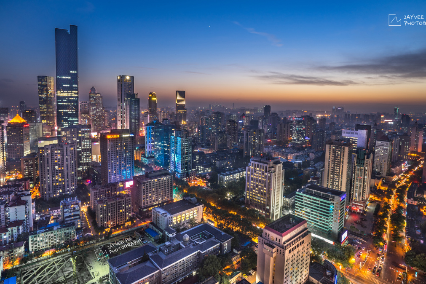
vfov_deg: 64.3
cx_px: 211
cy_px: 122
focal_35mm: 19
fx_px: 225
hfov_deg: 86.9
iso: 100
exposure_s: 13
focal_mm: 16
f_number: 16
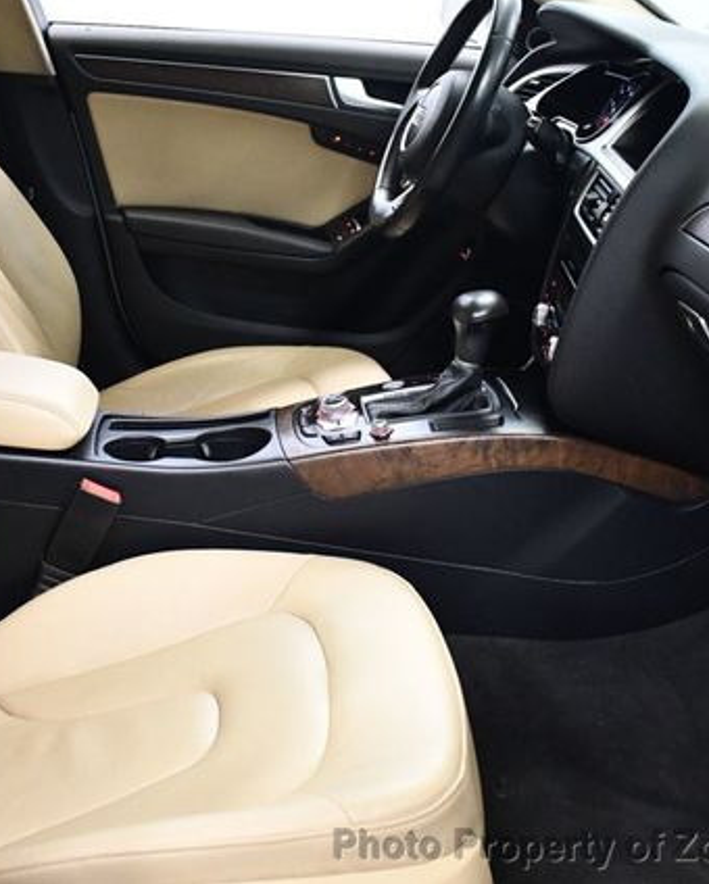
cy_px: 440
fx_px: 1336
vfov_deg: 36.6
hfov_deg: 29.7
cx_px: 309
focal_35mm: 51
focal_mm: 18
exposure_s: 1/100
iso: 3200
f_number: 3.5
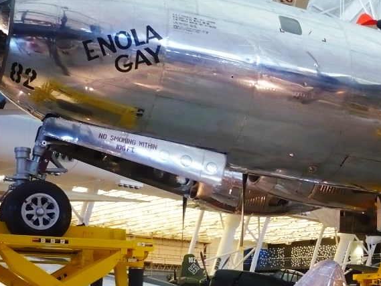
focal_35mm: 63
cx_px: 303
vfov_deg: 23.2
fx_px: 694
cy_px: 190
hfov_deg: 30.0
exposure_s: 1/8
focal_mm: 5.8
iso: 200
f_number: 2.8
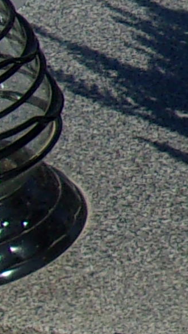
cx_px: 690
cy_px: -45
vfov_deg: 9.3
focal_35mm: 230
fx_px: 2035
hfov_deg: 4.9
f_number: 10.4
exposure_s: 1/150
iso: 80
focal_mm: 4.9
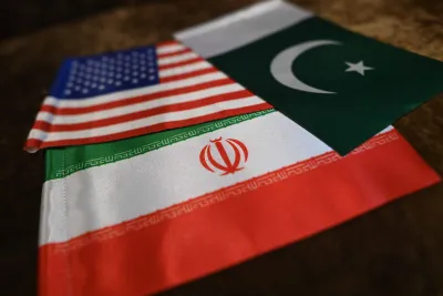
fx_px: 295
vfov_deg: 53.2
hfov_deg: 73.7
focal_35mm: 24
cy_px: 148
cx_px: 222
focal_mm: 24
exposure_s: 1/160
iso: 1600
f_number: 2
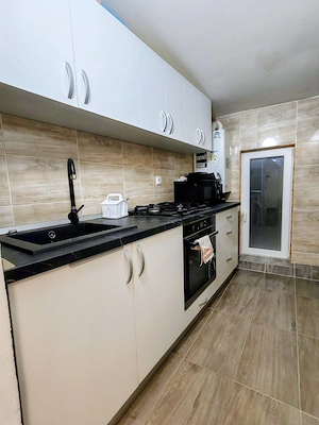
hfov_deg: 78.1
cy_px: 212
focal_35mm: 16
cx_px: 160
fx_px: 197
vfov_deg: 94.5
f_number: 2.2
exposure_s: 1/33
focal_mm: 1.96
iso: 100
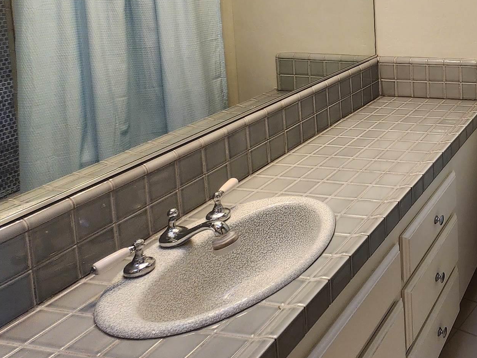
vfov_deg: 38.5
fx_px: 441
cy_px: -11
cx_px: 559
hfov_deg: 41.2
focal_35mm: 32
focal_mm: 2.2
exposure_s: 1/60
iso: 100
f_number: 2.2
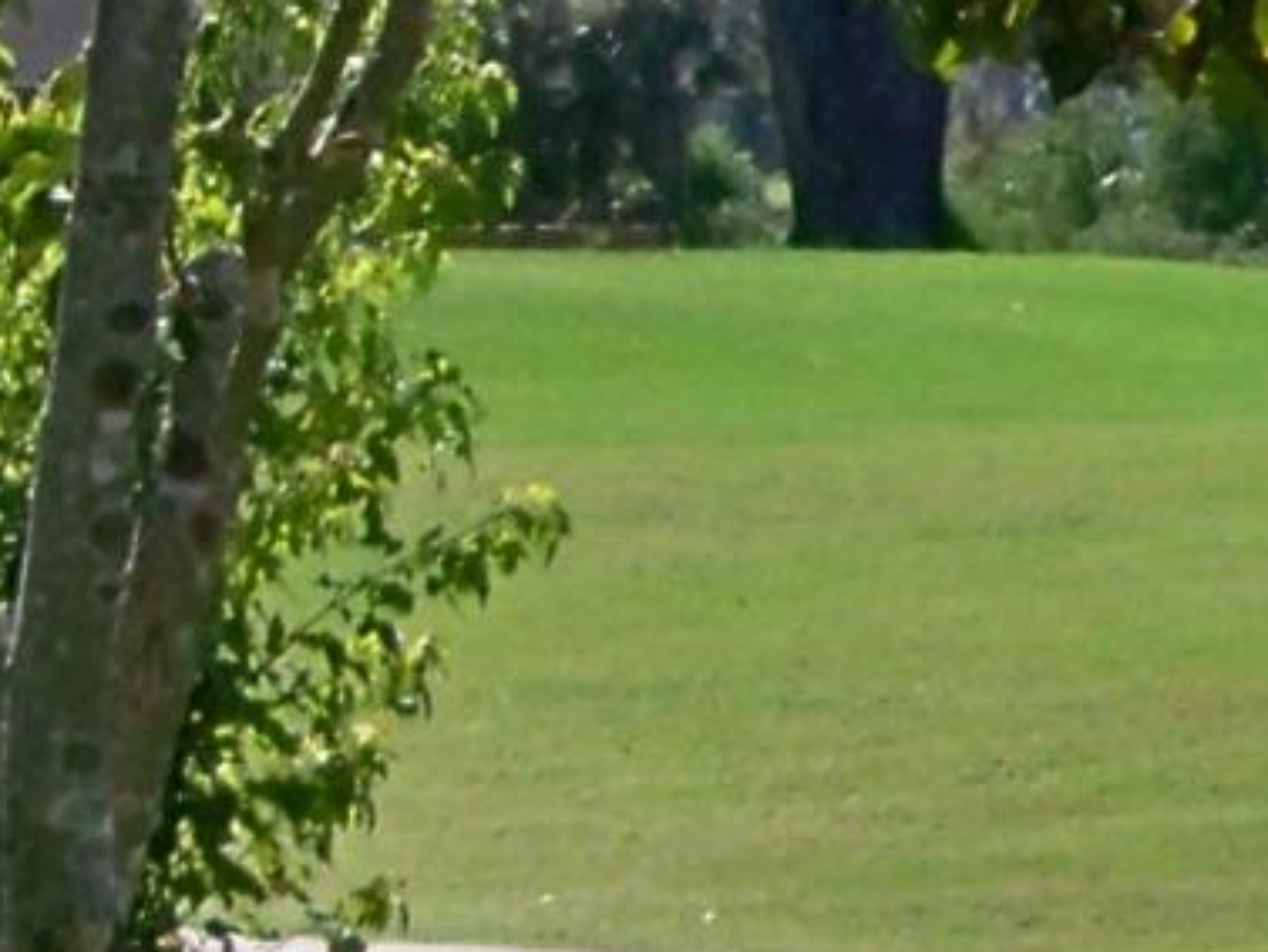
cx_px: 4110
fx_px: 14584
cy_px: 693
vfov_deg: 3.7
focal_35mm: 398
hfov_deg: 4.7
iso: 80
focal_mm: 8.8
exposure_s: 1/800
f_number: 3.8
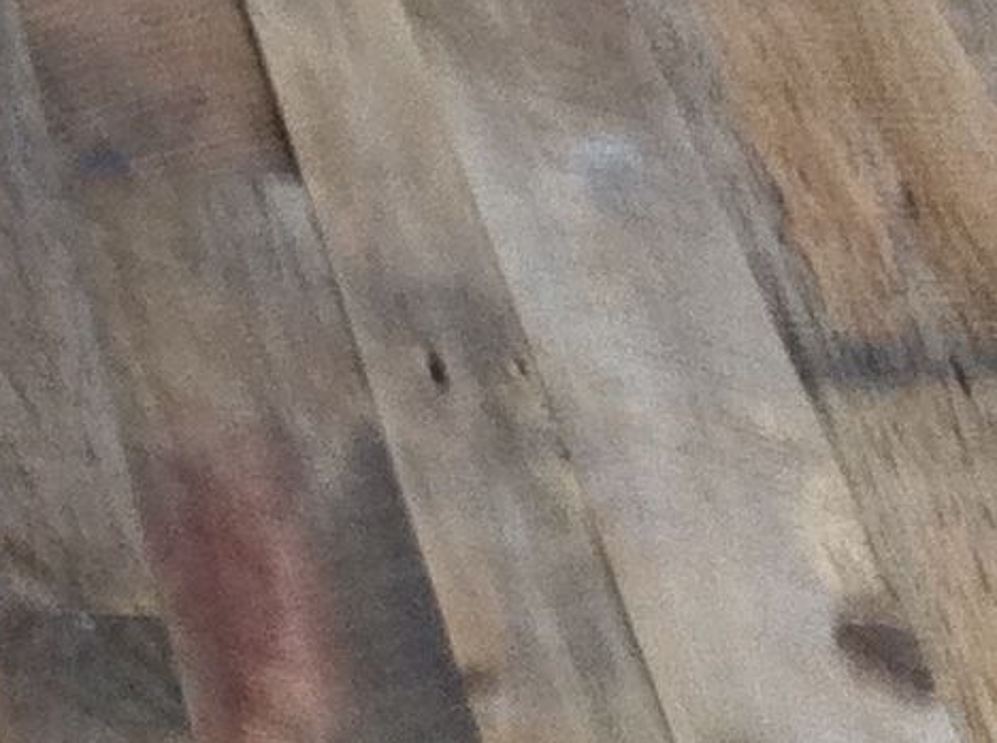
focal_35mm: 194
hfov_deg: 9.8
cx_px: -671
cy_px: -956
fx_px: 5576
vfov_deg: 7.2
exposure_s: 1/15
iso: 125
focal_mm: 3.85
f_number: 2.8
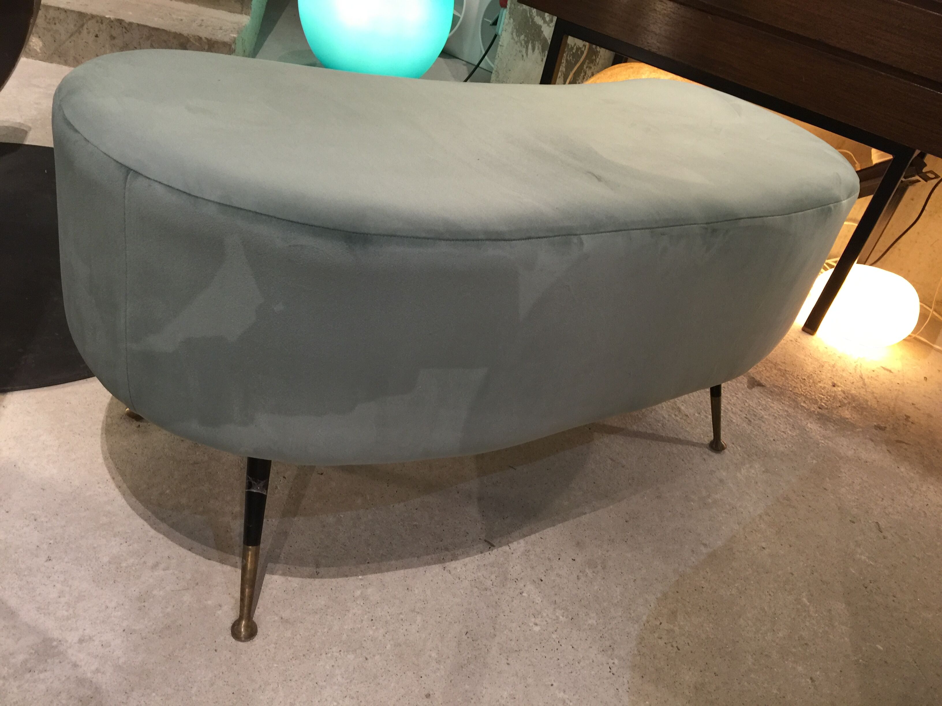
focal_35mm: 29
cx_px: 471
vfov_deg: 48.2
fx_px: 789
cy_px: 353
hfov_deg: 61.7
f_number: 2.2
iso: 100
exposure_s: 1/17
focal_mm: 4.15
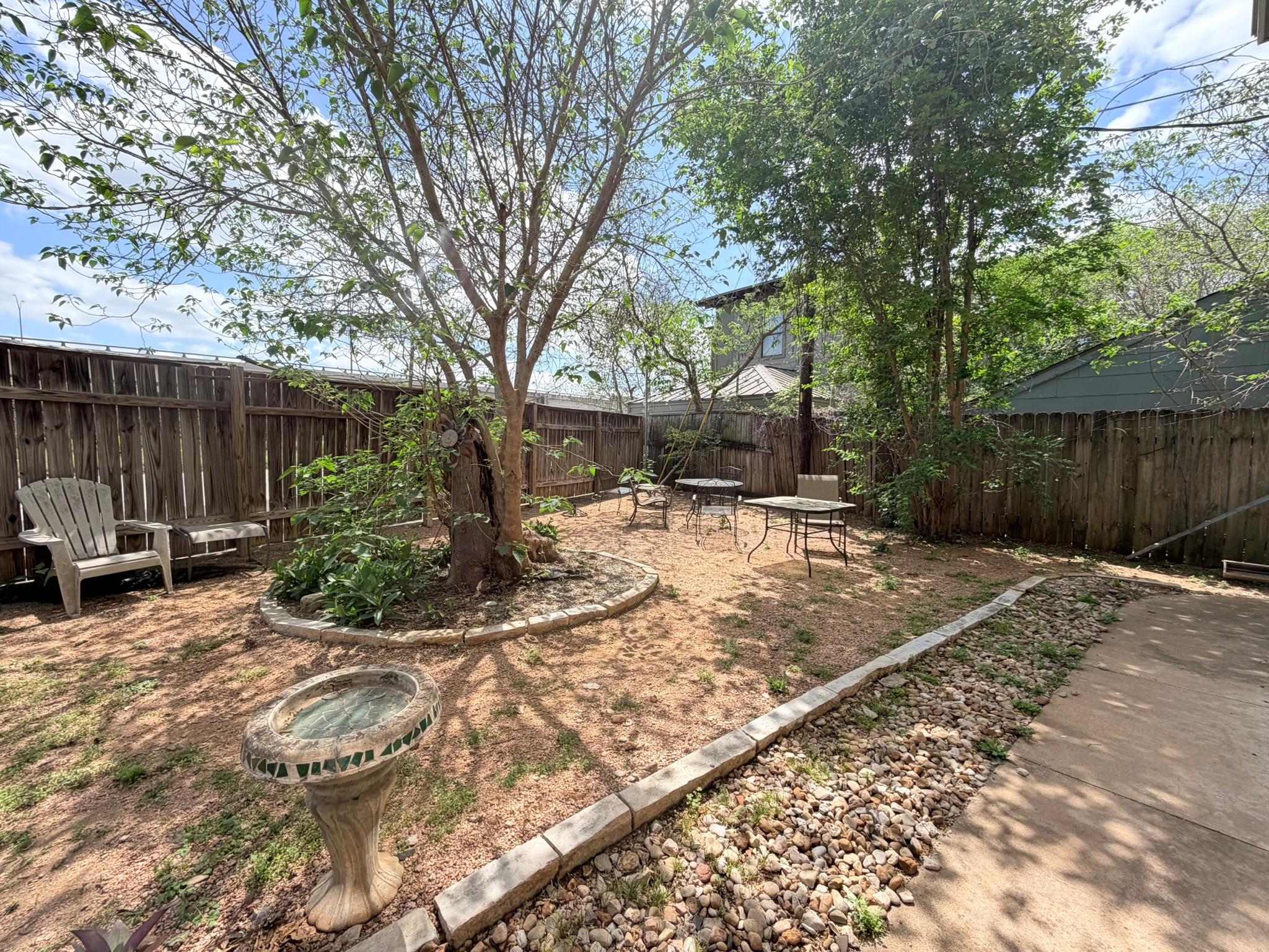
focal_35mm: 14
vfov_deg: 85.7
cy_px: 476
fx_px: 513
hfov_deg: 102.1
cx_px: 634
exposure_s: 1/502
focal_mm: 2.22
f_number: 2.2
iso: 64
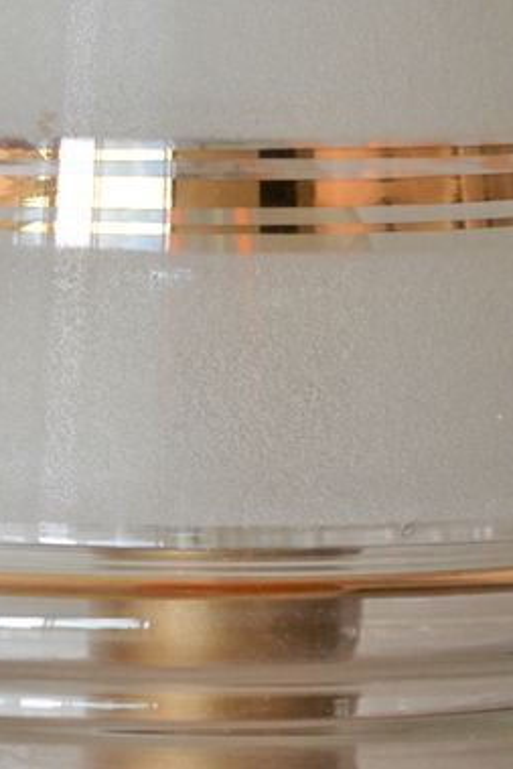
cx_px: 222
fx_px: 9576
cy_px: 329
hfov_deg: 3.1
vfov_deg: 4.6
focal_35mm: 448
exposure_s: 1/160
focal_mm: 105
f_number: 5.6
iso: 400
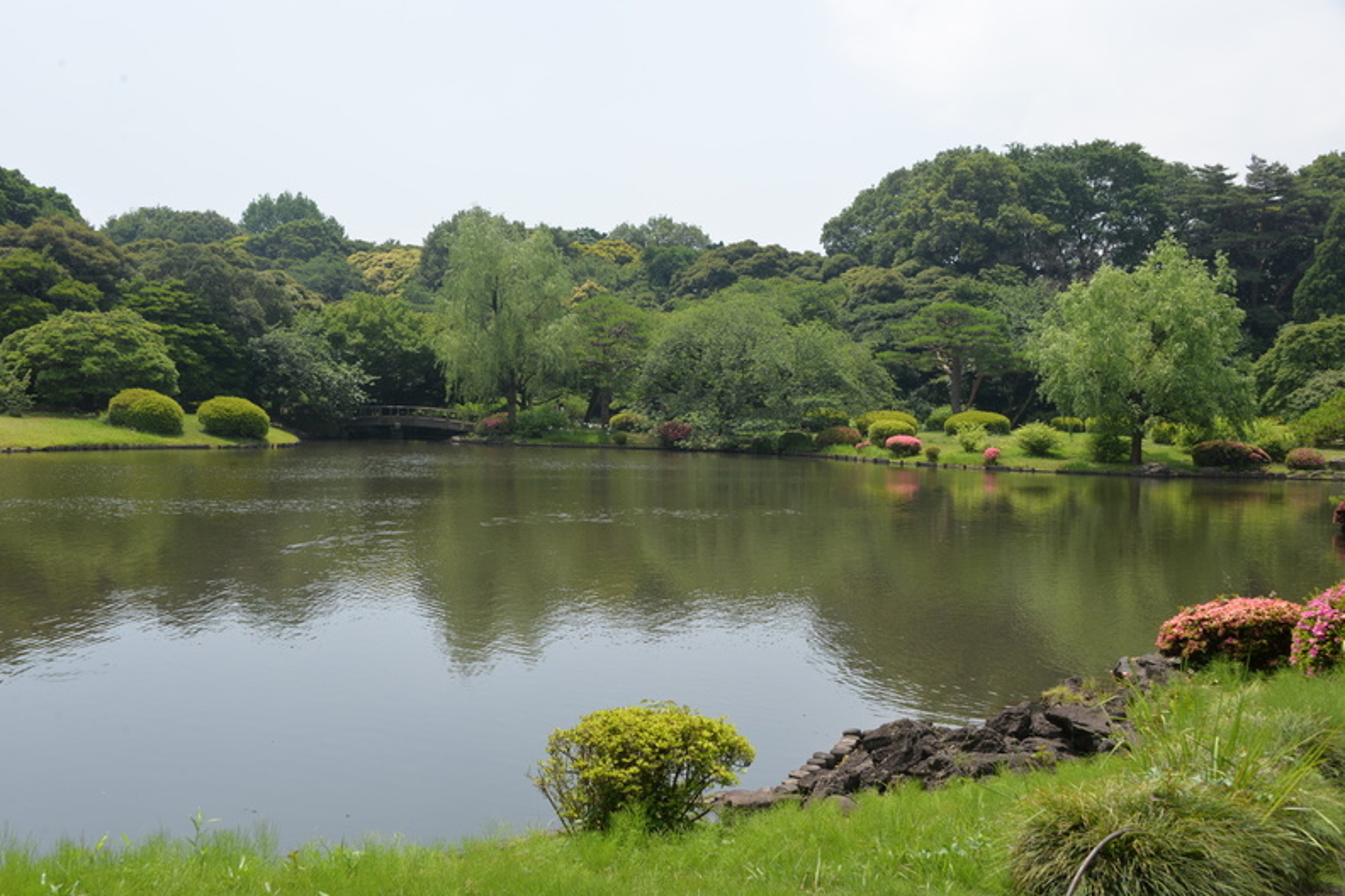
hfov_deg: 48.5
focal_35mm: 40
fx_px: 1494
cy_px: 448
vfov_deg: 33.4
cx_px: 672
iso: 125
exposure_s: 1/125
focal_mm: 40
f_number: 11
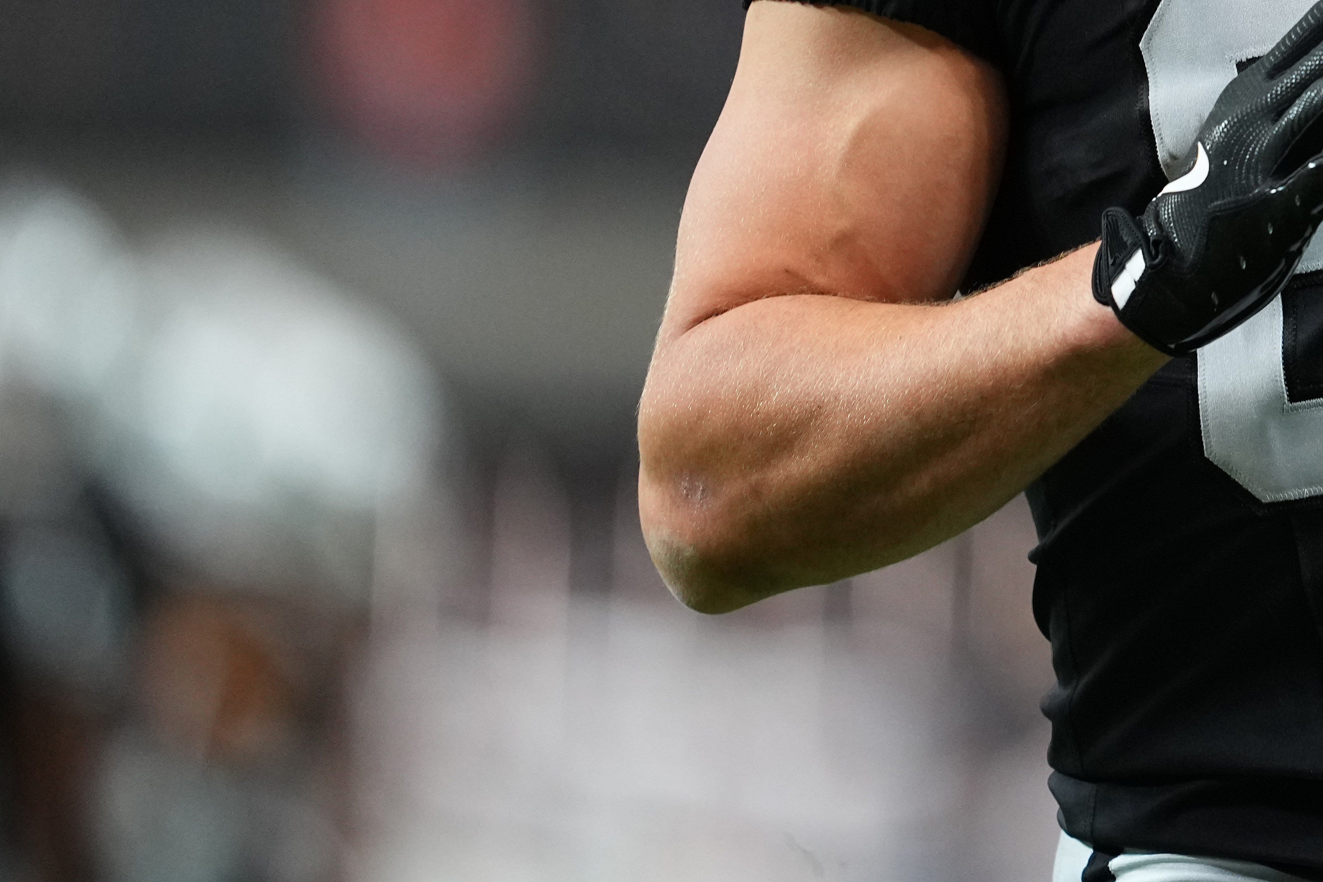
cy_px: -112
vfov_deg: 1.4
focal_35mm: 953
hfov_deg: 2.2
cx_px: 1375
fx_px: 35020
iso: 2500
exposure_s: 1/1600
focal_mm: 400
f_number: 2.8
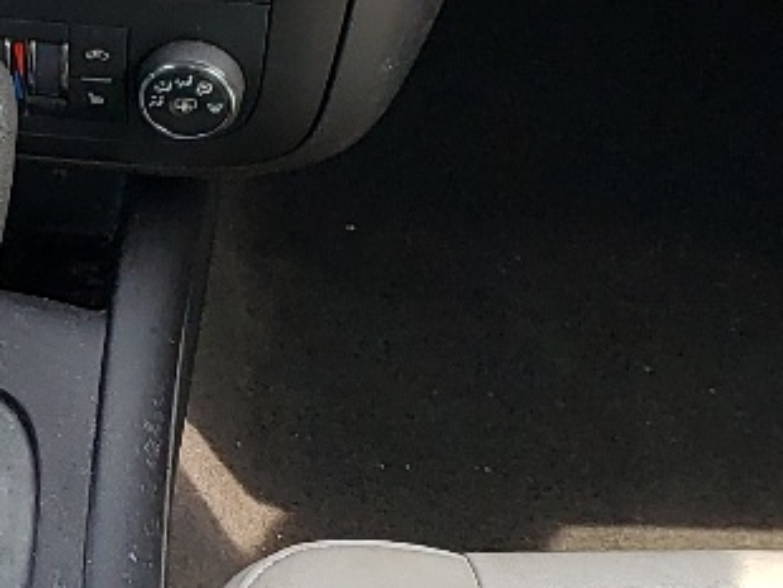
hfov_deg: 14.4
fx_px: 3033
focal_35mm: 134
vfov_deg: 11.1
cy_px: 336
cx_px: -20
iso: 50
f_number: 1.5
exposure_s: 1/455
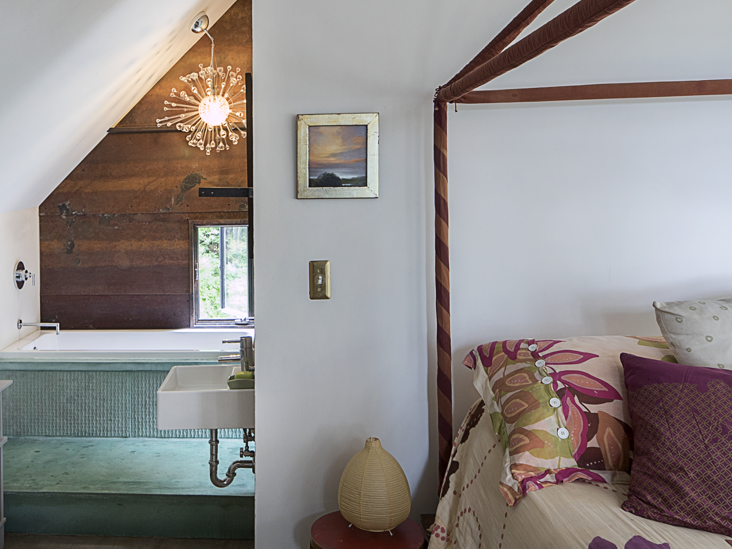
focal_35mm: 31
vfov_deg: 44.1
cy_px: 145
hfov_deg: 56.2
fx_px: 656
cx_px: 207
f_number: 7.1
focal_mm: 9
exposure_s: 1/1.25
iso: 100
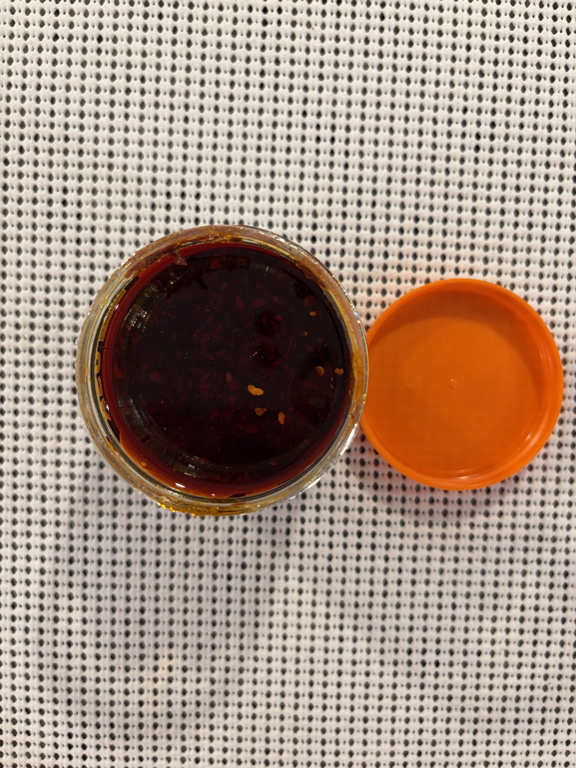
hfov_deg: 53.1
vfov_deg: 67.3
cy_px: 384
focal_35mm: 26
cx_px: 288
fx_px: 577
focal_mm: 5.96
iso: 160
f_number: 1.6
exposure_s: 1/60
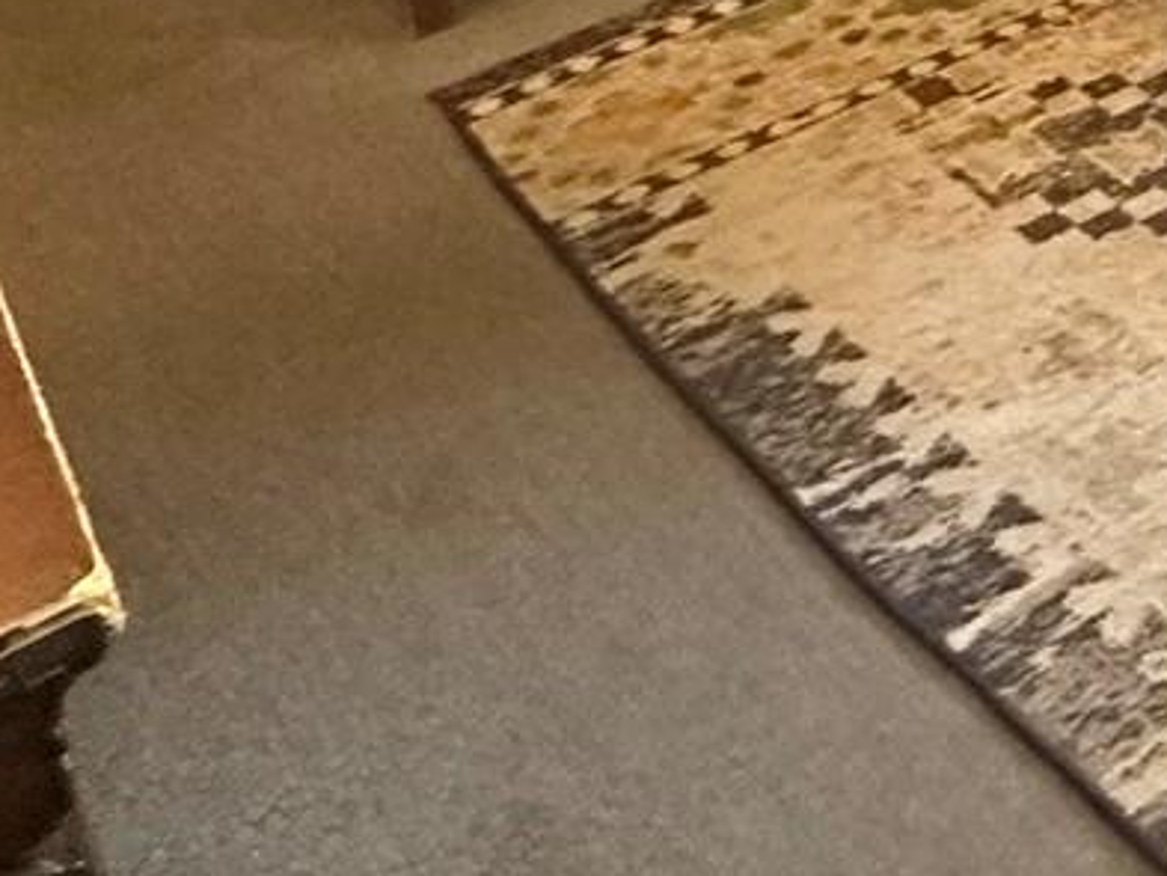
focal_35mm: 73
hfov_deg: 18.3
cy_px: -730
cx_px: 2301
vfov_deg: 16.6
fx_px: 2462
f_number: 2.2
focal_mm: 2.22
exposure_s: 1/60
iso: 500
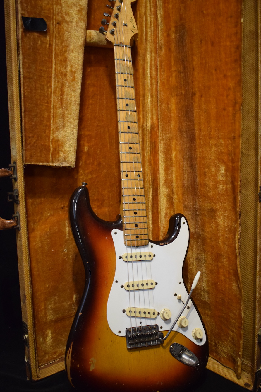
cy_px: 196
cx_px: 139
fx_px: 402
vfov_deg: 51.9
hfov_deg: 35.9
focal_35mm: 37
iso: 2500
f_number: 3.8
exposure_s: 1/60
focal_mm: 22
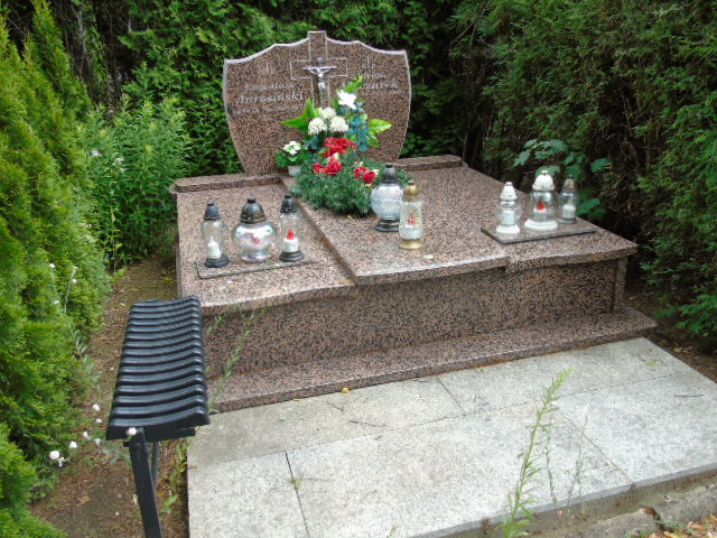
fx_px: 601
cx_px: 358
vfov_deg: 48.2
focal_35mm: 29
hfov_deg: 61.7
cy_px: 269
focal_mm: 5.2
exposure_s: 1/100
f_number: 3.6
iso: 80
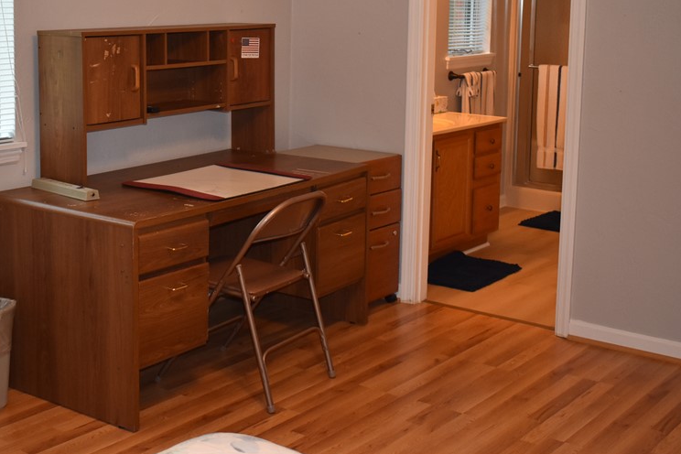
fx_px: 1035
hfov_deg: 36.1
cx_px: 232
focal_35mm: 55
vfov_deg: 24.5
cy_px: 125
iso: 800
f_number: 4
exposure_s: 1/125
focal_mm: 25
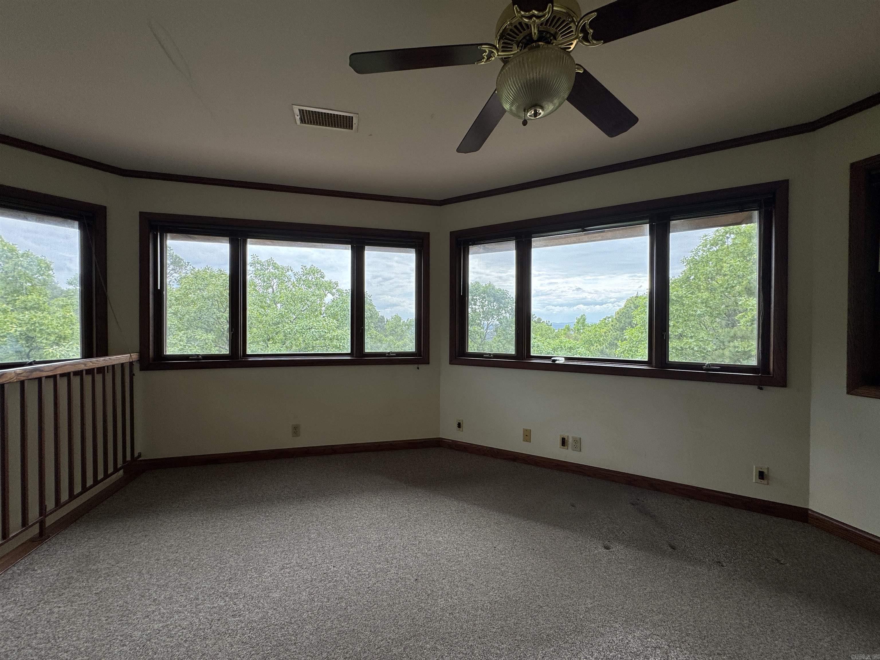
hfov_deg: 102.1
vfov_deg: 85.7
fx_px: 356
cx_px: 440
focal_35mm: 14
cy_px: 330
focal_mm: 2.22
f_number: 2.2
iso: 40
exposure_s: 1/158
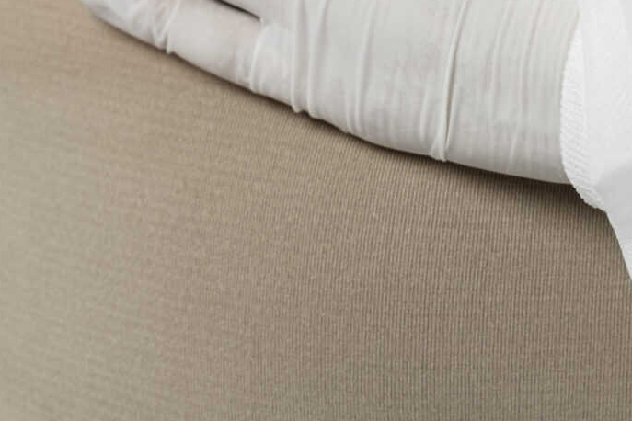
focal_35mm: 246
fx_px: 4318
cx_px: 634
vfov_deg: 5.5
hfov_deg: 8.3
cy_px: -347
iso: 200
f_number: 5.6
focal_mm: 66
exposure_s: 1/160
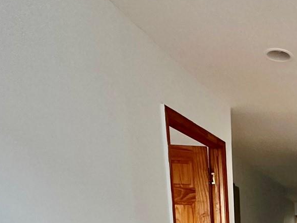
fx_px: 420
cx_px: 368
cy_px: 310
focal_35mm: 49
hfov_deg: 31.6
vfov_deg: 24.7
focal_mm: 2.22
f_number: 2.2
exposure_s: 1/60
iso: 500
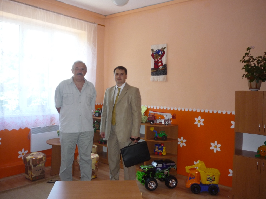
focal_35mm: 33
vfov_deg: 42.9
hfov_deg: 55.4
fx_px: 254
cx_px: 133
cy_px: 100
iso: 160
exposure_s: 1/30
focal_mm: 5.3
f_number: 3.3
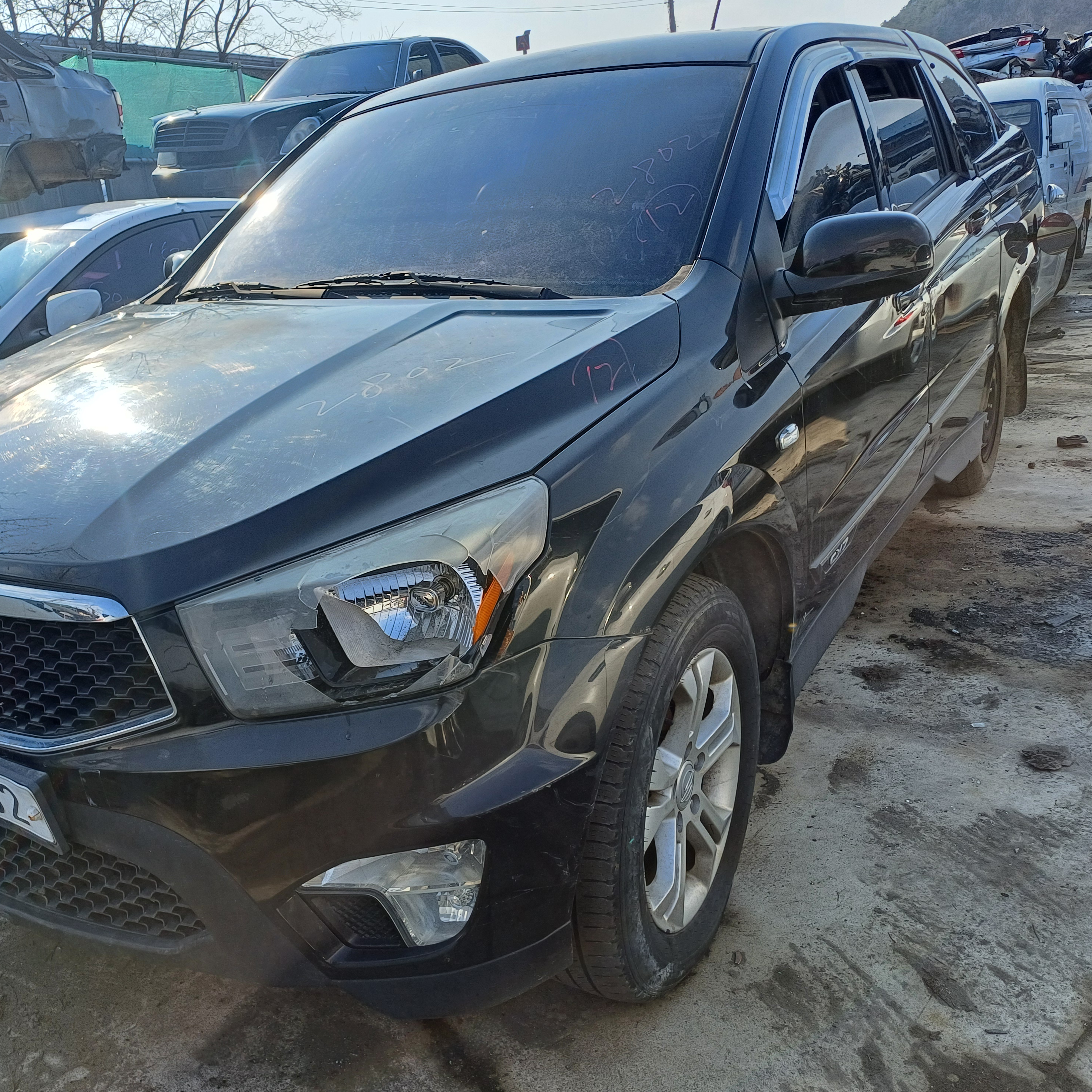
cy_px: 547
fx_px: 1071
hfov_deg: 53.5
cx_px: 418
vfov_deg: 54.0
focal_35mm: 30
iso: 50
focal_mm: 4.65
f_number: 1.8
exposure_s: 1/837
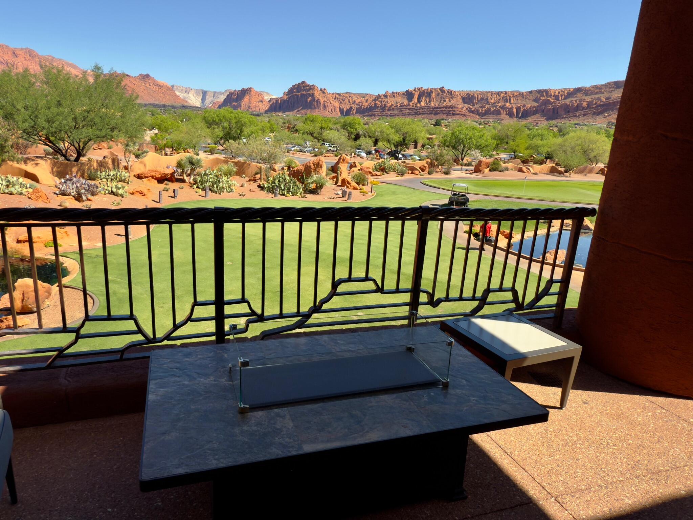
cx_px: 346
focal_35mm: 24
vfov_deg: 56.8
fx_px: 480
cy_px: 260
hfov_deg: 71.6
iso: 16
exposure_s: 1/515
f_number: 2.2
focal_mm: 2.22
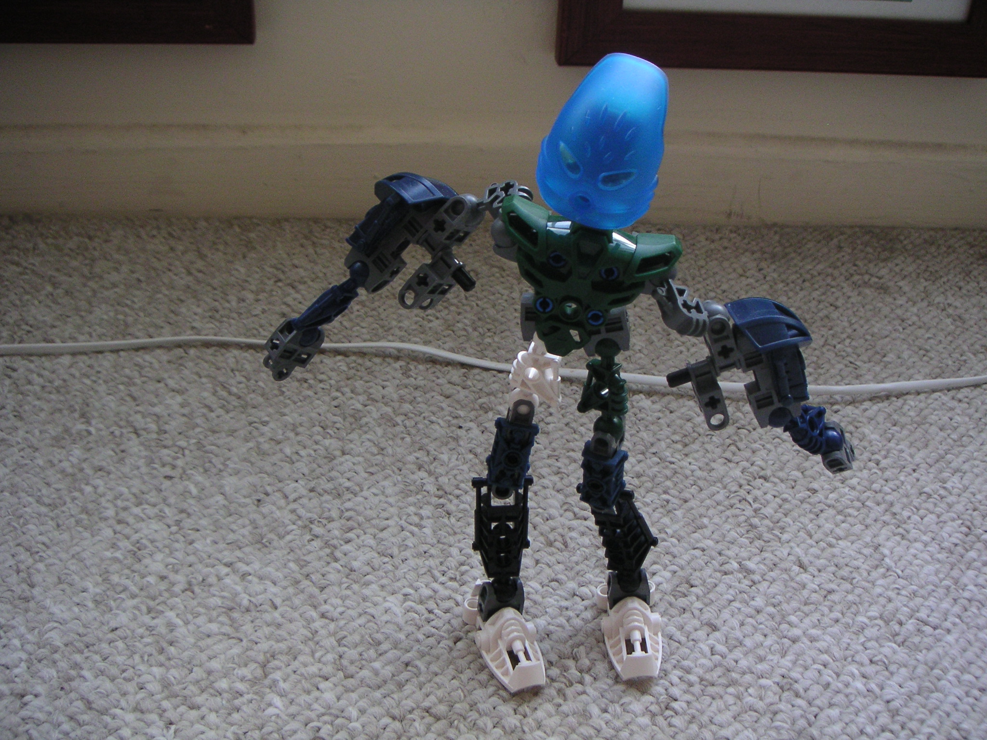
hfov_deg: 49.0
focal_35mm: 38
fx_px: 1083
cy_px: 370
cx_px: 494
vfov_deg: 37.7
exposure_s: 1/45
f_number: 2.8
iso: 80
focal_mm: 6
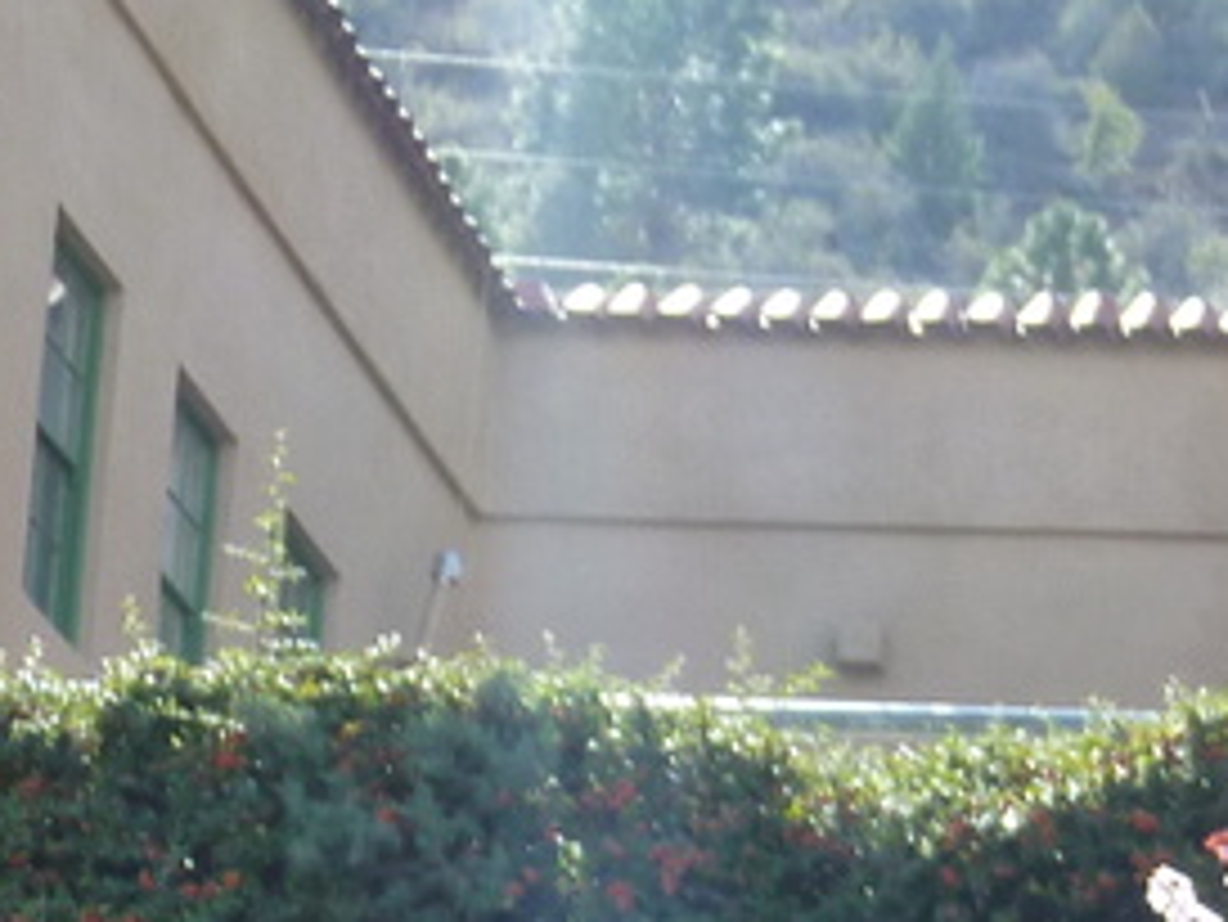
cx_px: 2600
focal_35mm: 197
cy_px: 1723
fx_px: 6992
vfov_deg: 7.3
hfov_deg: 9.3
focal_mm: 7.6
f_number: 4.1
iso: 125
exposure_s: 1/160
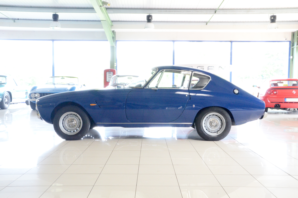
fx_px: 322
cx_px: 149
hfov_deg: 49.6
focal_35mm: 39
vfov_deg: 34.1
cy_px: 99
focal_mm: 26
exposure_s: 1/2
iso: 2500
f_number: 25
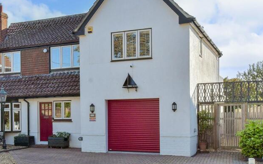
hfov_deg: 39.7
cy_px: 85
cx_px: 82
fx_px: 358
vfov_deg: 25.8
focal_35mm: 50
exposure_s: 1/640
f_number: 10
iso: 500
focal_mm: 20
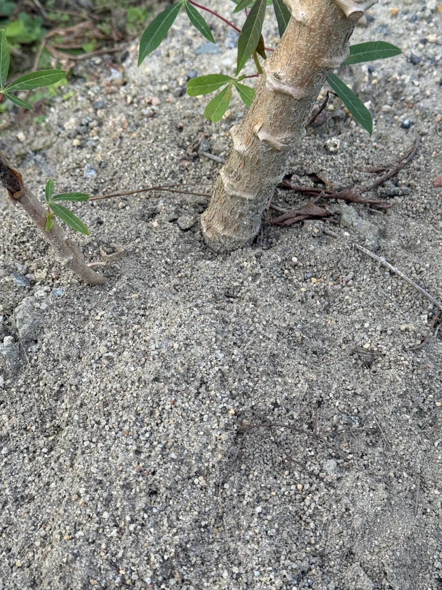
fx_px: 817
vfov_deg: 39.7
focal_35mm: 48
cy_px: 295
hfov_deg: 30.3
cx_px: 221
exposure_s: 1/553
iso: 64
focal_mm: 6.76
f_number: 1.78
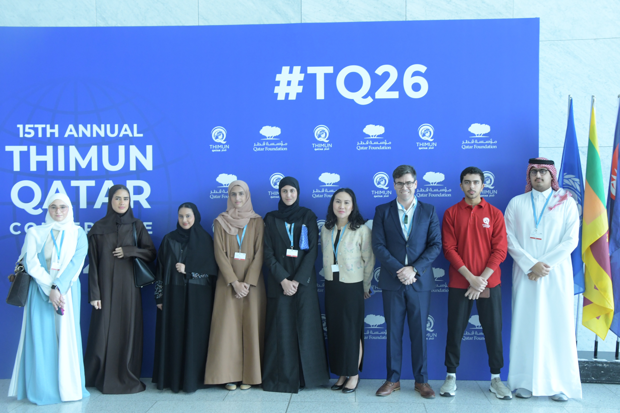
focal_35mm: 39
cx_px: 310
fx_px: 672
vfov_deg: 34.2
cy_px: 206
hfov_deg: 49.6
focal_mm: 26
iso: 2000
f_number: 11
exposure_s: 1/100
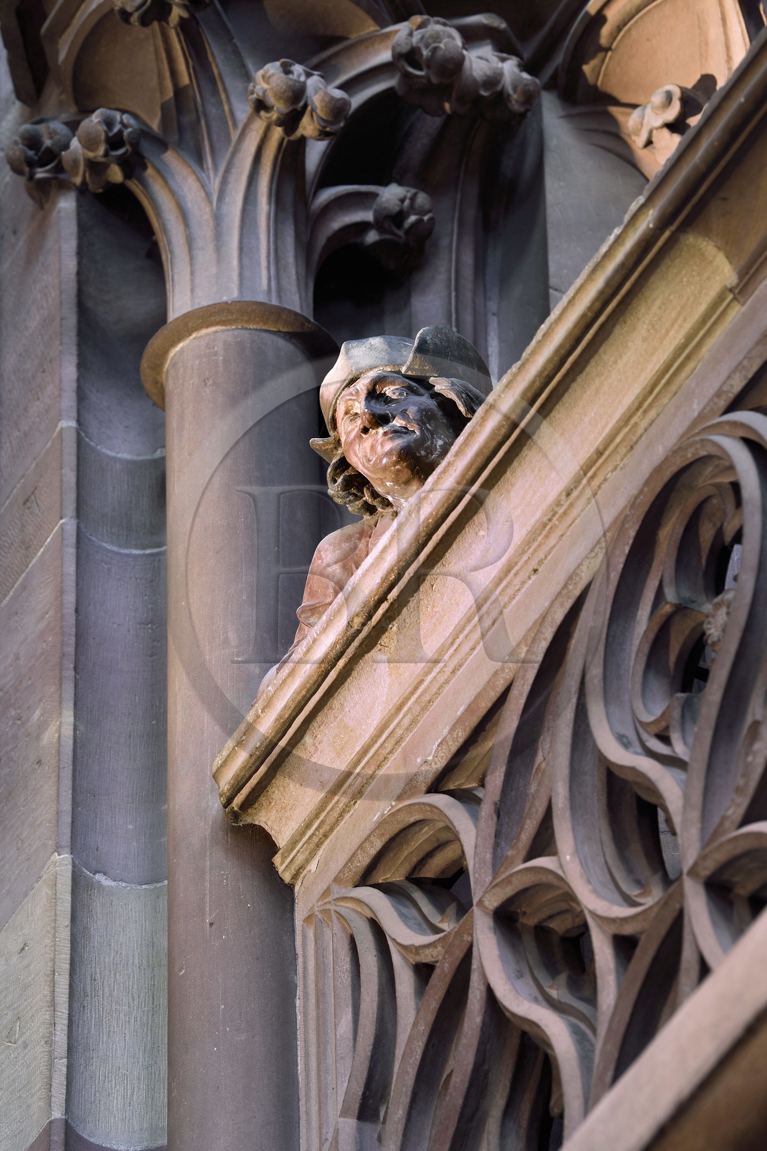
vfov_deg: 10.3
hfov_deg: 6.9
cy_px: 576
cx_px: 384
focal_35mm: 200
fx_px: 6391
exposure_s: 3
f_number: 6.3
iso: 160
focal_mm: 200
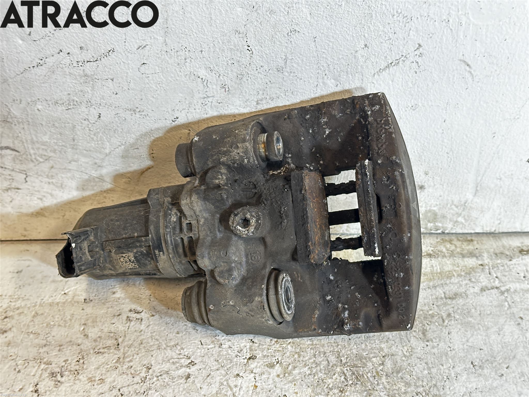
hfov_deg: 39.7
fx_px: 734
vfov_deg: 30.3
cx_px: 264
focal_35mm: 48
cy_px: 198
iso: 200
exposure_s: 1/33
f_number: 1.78
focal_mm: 6.86
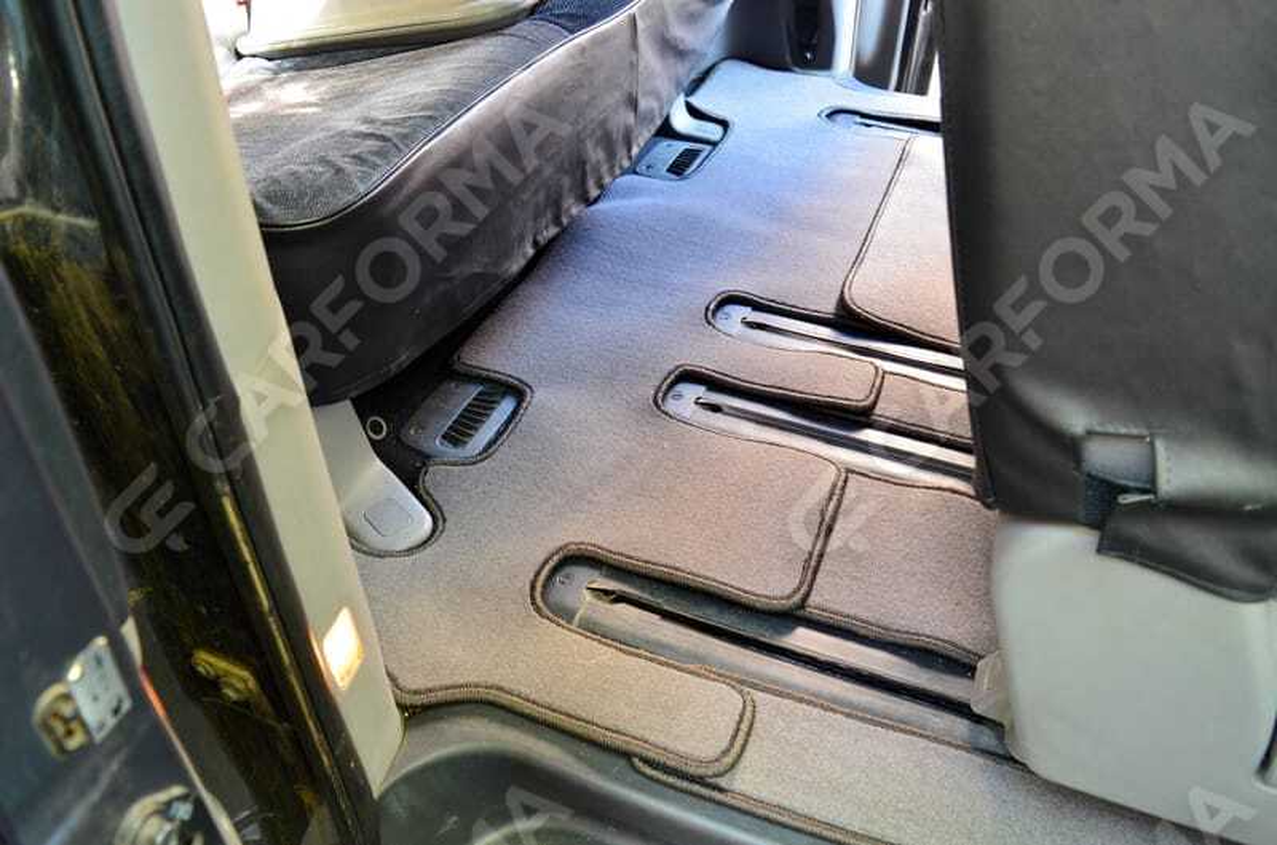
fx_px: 955
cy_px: 422
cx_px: 638
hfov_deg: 67.5
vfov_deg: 47.7
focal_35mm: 27
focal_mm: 18
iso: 800
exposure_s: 1/8
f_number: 5.6
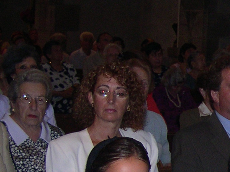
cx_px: 378
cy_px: 175
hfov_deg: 13.2
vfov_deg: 10.6
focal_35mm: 139
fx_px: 924
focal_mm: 8
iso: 190
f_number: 2.8
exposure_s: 1/60
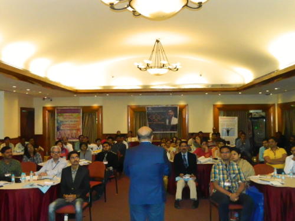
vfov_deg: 35.1
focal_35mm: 41
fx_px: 349
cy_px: 110
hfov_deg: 45.8
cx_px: 148
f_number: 3.5
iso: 1600
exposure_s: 1/100
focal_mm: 7.3
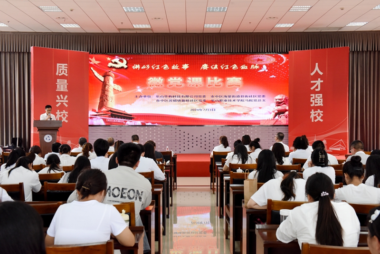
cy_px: 127
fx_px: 507
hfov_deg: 41.1
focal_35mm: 48
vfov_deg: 28.1
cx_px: 190
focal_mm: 48
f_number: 9
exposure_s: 1/60
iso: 2500
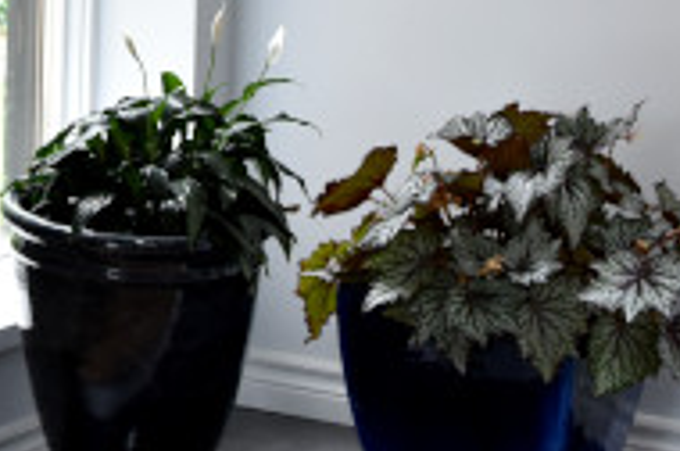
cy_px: -285
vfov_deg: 6.9
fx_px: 3655
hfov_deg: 10.3
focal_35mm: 194
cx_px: -279
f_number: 4
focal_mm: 35
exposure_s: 1/60
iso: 400
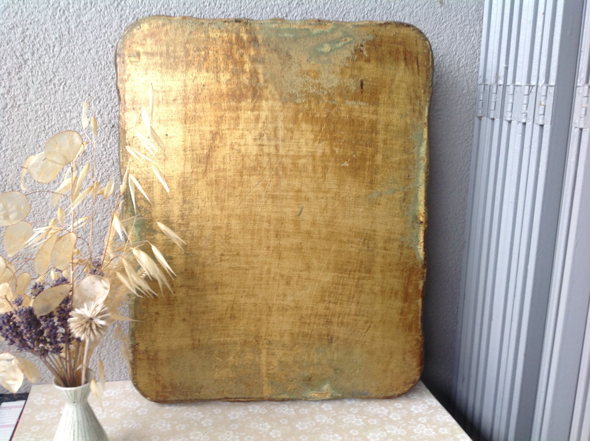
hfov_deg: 52.7
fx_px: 596
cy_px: 220
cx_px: 295
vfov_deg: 40.6
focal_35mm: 35
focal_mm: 4.28
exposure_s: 1/15
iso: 64
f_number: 2.4
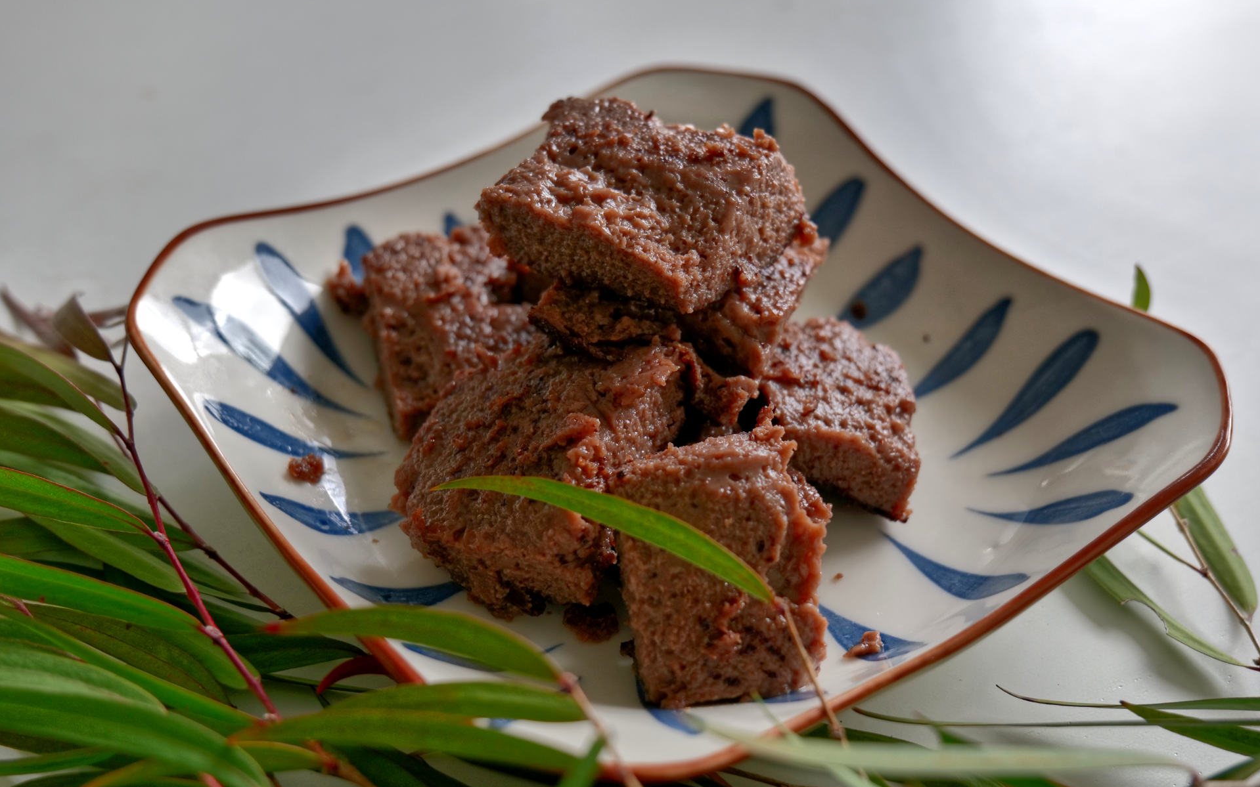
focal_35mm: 50
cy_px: 382
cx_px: 630
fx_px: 1717
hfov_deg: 40.3
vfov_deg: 25.8
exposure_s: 1/60
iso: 400
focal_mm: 49
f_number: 6.3
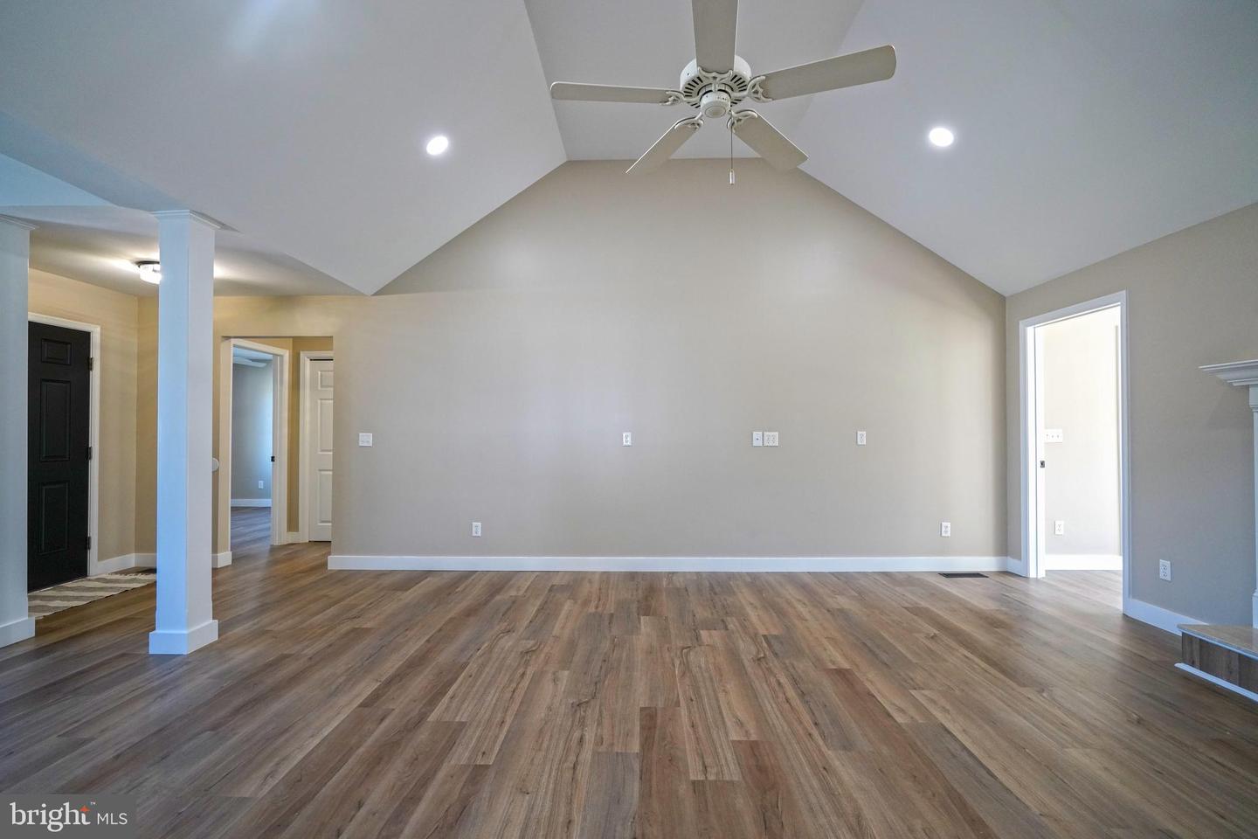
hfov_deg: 96.7
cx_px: 629
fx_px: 559
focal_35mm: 16
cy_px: 420
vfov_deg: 73.7
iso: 1600
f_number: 4
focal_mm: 16
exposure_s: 1/160
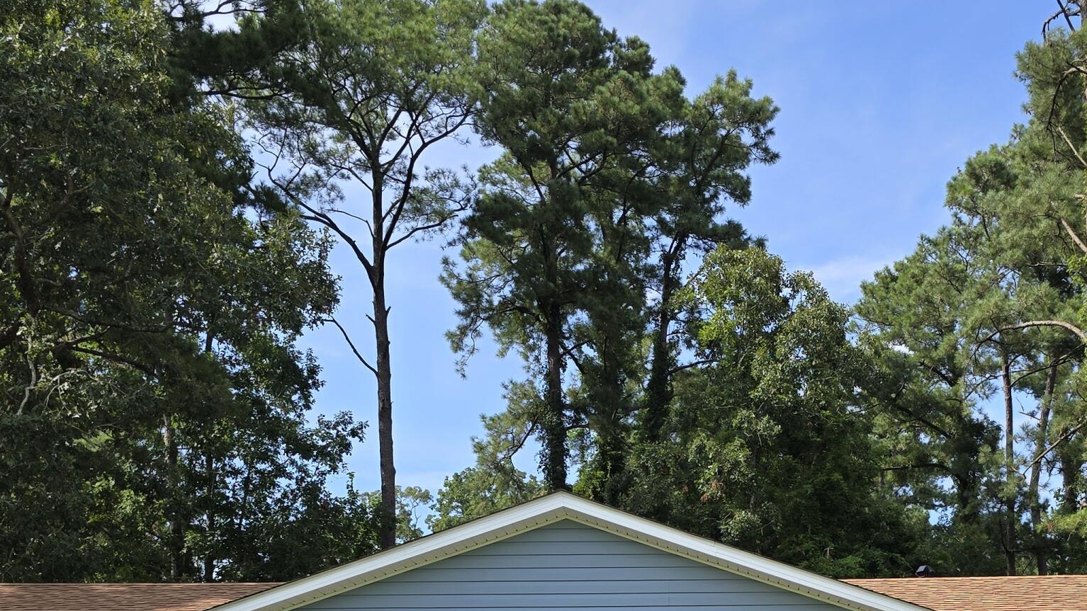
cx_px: 735
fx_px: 1412
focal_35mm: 49
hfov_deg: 41.5
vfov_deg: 22.5
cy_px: 740
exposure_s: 1/499
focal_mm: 6.3
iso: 12
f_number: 1.7
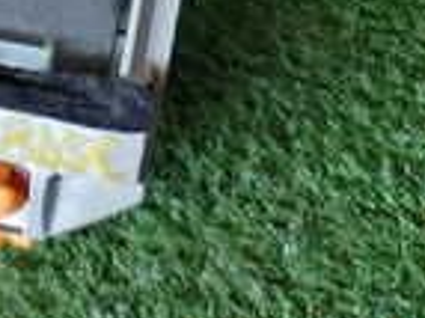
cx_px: 169
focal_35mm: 160
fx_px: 1963
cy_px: -253
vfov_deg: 8.9
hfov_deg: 12.4
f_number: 2.7
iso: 250
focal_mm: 6.83
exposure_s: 1/40
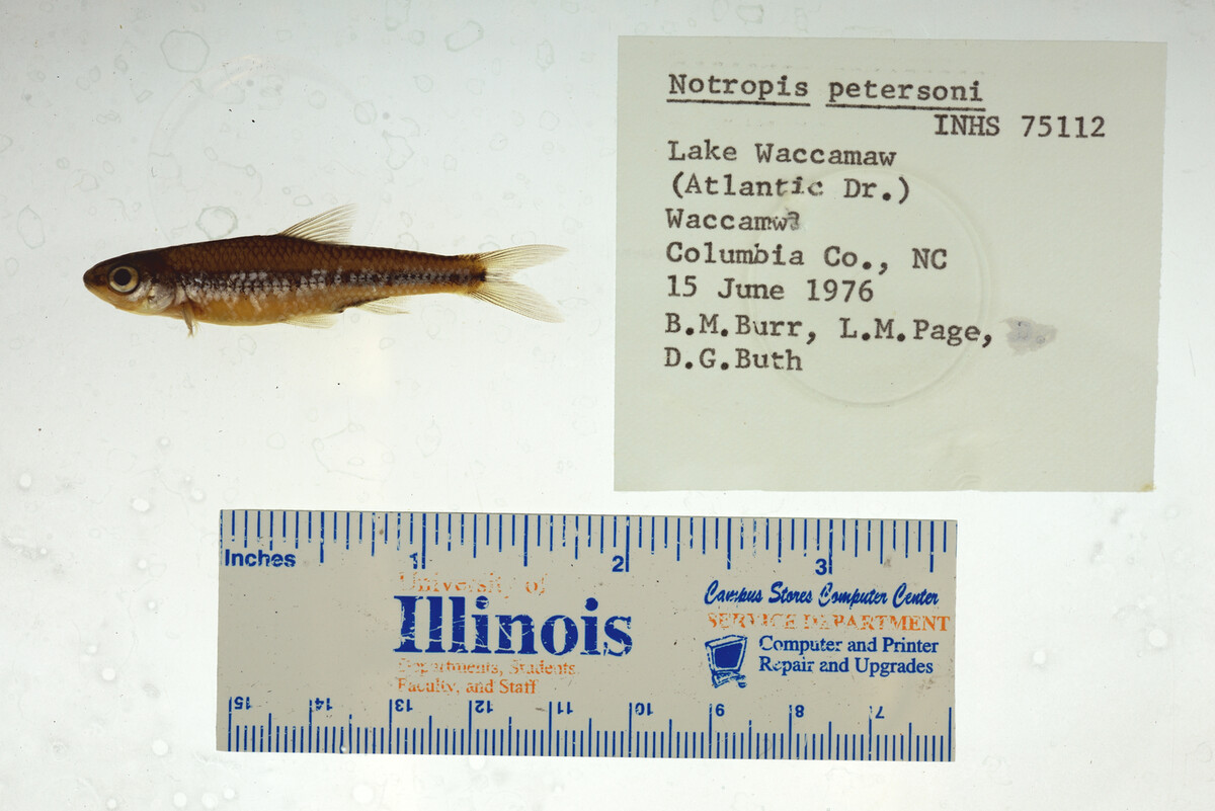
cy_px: 406
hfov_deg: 33.4
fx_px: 2026
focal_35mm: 60
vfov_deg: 22.6
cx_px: 608
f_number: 10
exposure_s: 1/200
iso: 100
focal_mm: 60
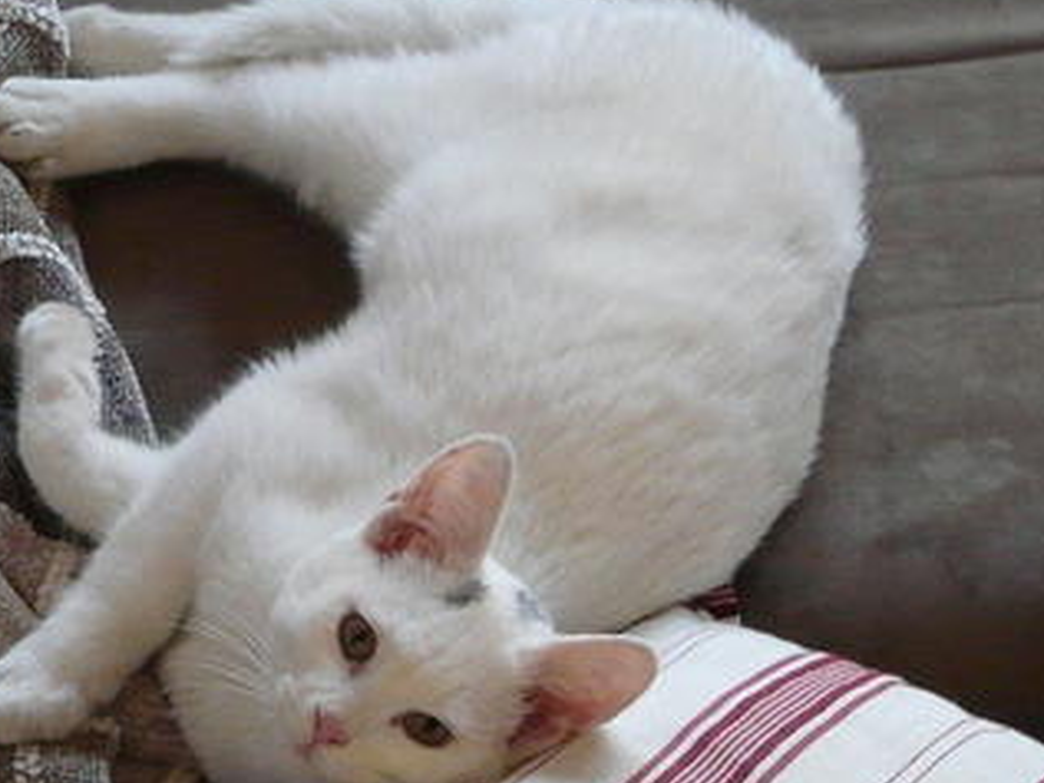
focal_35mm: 302
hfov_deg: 6.6
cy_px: 347
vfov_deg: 4.9
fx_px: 9108
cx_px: 327
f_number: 3.6
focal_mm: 19.2
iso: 400
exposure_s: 1/30
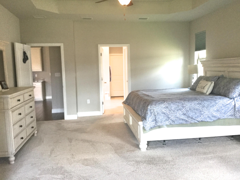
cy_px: 90
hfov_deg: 58.4
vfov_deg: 45.4
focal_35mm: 31
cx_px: 120
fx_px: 215
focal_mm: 3.3
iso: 125
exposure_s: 1/30
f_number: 2.4
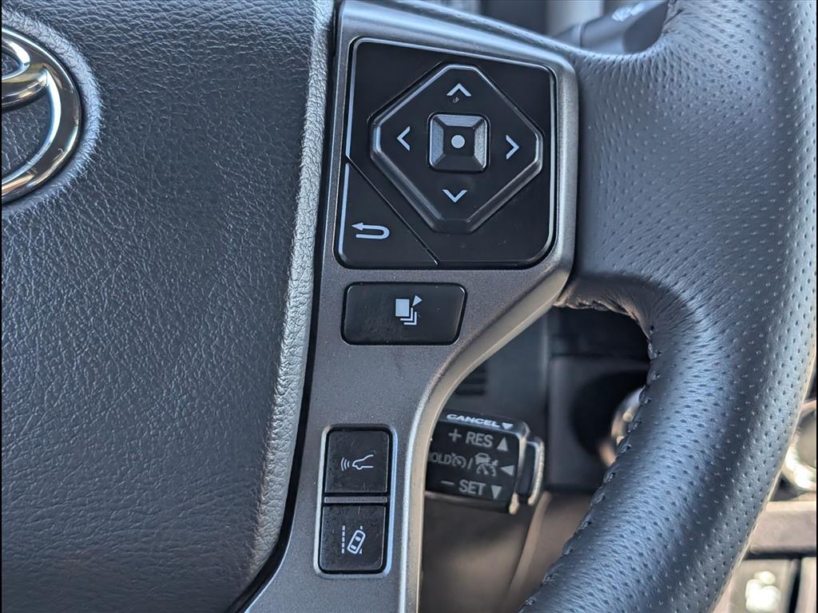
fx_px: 1158
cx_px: 409
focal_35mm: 49
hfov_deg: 38.9
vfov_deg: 29.7
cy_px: 306
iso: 364
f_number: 1.68
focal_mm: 6.9
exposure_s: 1/400
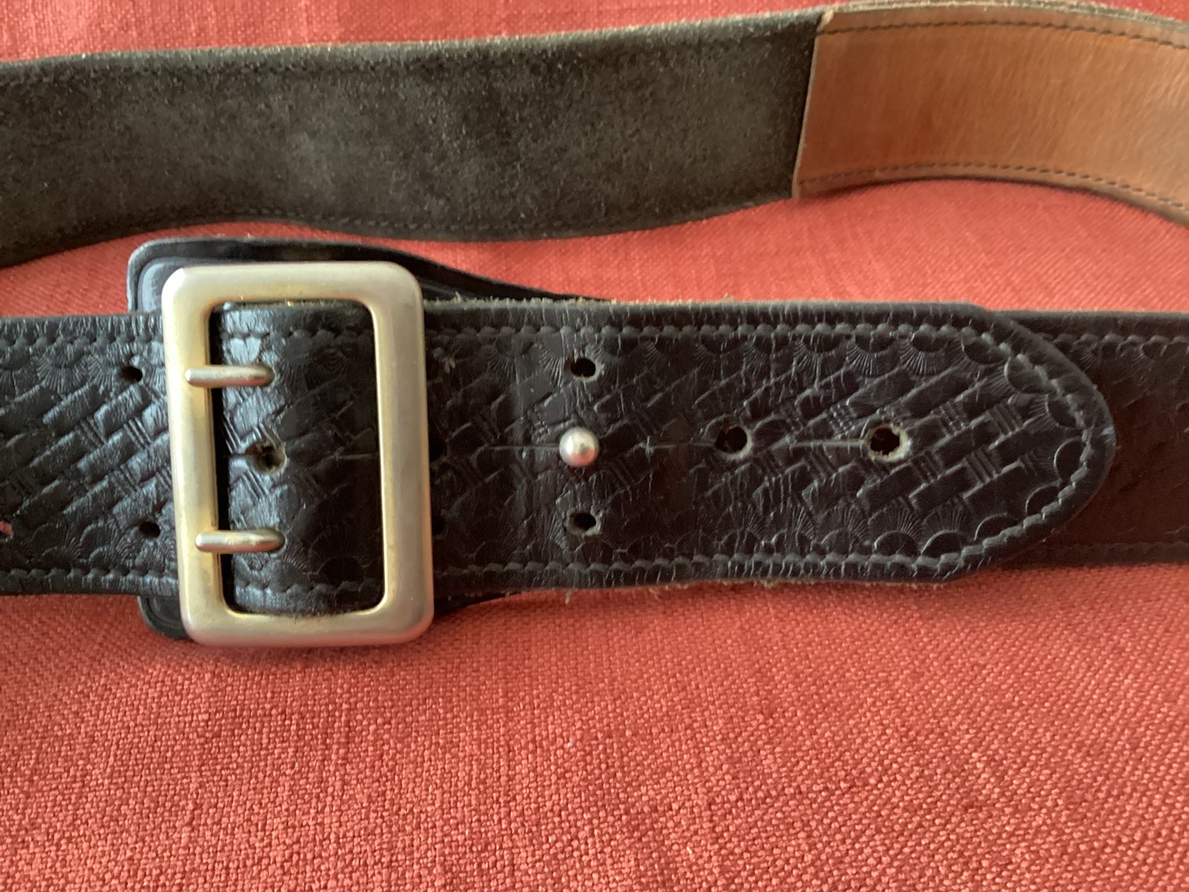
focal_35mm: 31
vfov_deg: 45.4
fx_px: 1065
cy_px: 446
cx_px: 594
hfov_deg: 58.3
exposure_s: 1/30
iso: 640
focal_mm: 3.3
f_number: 2.4
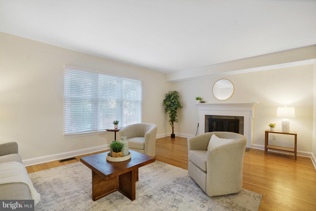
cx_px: 158
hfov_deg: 96.7
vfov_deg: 73.7
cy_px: 106
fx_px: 140
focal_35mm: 16
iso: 1250
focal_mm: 16
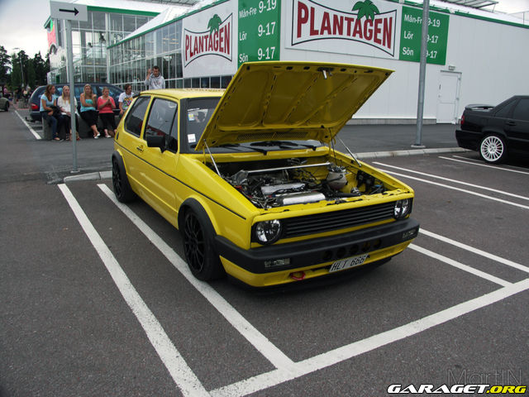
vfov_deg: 48.2
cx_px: 264
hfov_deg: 61.7
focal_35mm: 29
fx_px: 443
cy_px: 198
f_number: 3.5
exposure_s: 1/100
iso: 50
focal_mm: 7.6
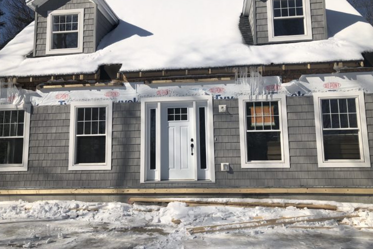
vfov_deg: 43.5
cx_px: 186
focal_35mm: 30
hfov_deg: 61.9
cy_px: 113
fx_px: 311
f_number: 1.8
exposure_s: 1/4878
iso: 20
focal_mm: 3.99
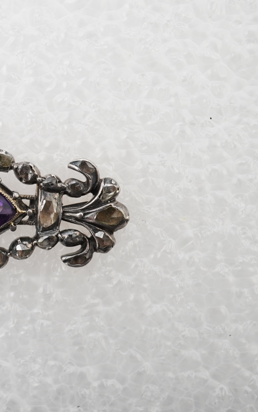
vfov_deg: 29.8
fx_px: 776
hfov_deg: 18.3
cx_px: -10
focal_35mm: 69
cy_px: 206
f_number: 18
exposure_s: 1/125
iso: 800
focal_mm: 30
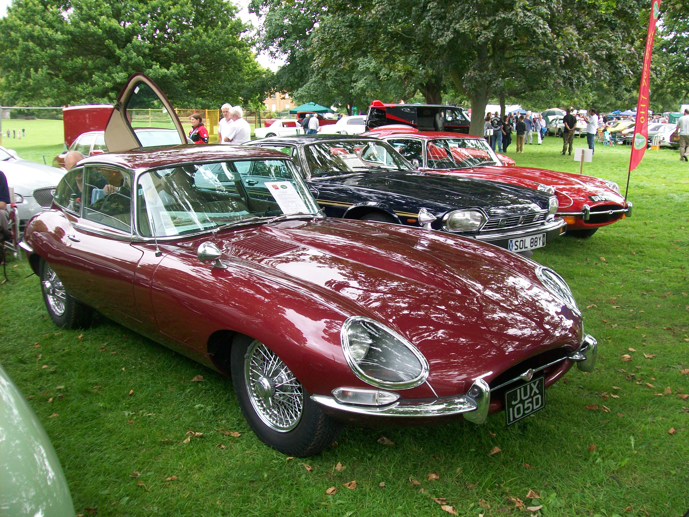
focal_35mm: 36
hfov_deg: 51.4
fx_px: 717
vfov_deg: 39.7
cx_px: 344
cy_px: 258
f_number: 2.7
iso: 64
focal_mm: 6
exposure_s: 1/80
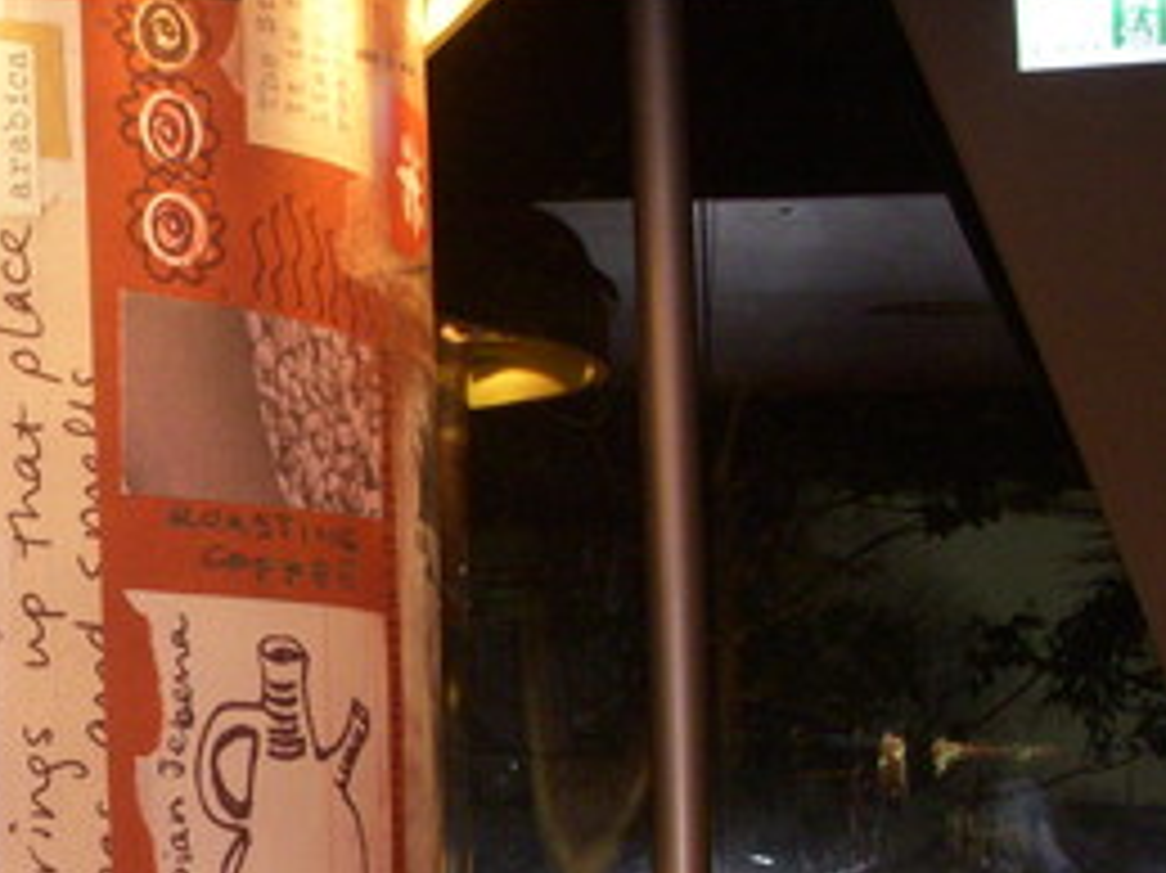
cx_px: -14
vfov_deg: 16.7
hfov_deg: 21.4
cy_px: 630
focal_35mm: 88
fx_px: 2963
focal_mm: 6.3
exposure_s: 1/15
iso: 250
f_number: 3.3
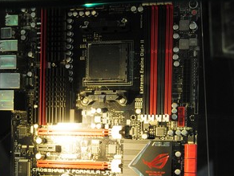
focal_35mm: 86
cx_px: 88
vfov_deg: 17.0
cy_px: 148
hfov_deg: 22.7
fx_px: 581
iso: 1600
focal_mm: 29
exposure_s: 1/250
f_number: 4
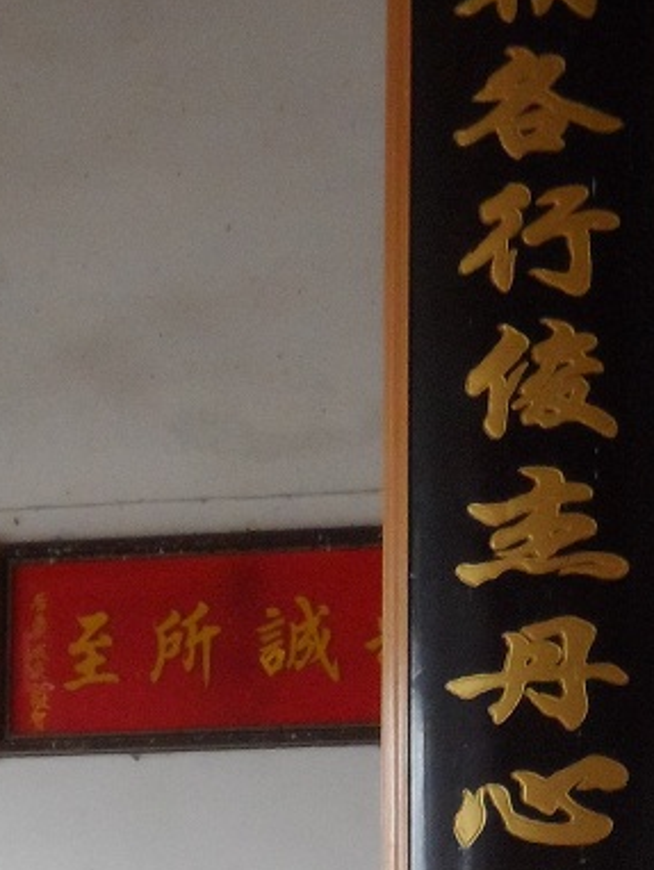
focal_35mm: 143
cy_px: 980
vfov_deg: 13.5
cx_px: 577
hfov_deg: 10.3
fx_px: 3598
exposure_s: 1/45
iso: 400
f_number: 3.7
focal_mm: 6.8
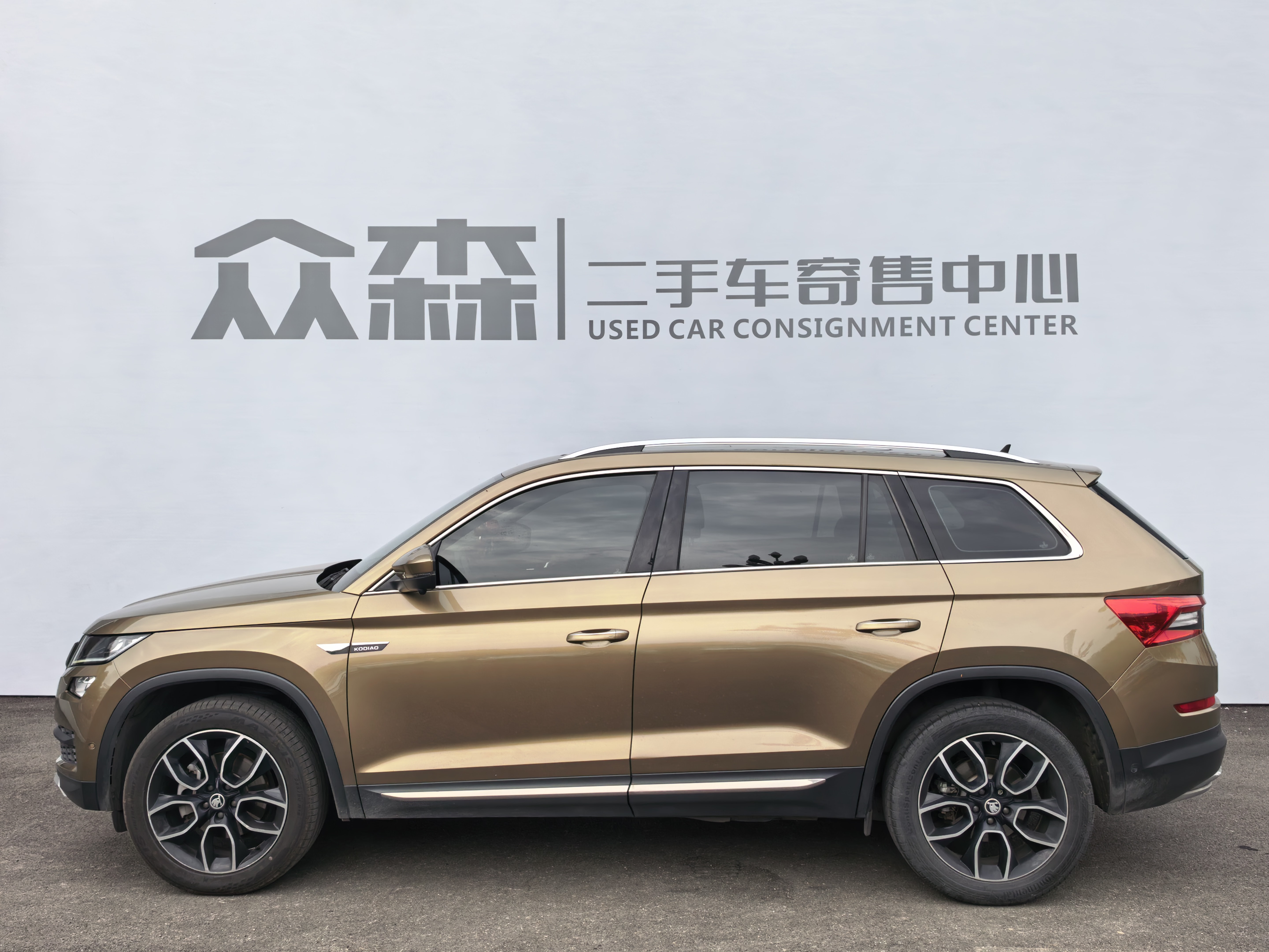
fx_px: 1100
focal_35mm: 30
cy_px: 476
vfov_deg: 46.8
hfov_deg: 60.0
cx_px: 634
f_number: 2
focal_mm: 5.75
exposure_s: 1/2933
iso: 50
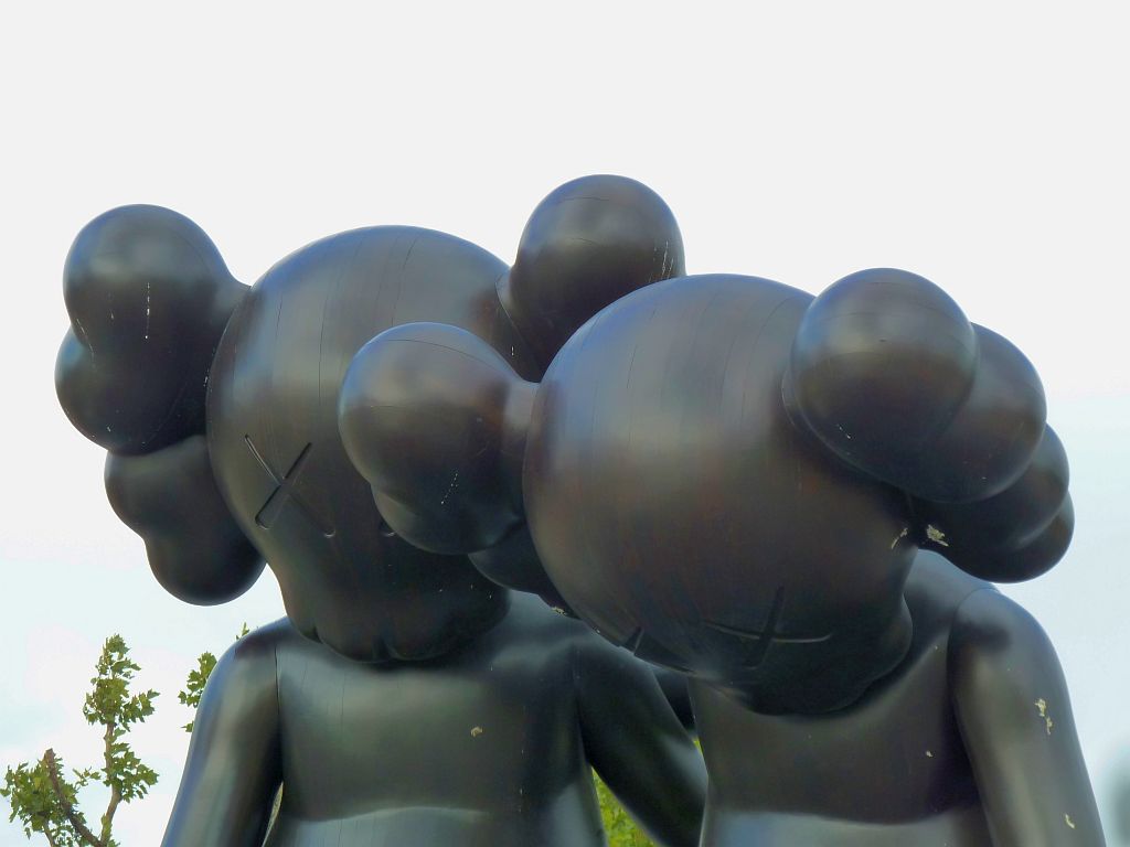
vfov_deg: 10.8
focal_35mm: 137
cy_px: 424
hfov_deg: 14.4
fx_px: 4472
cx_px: 565
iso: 125
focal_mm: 22.5
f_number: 4.5
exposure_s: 1/125
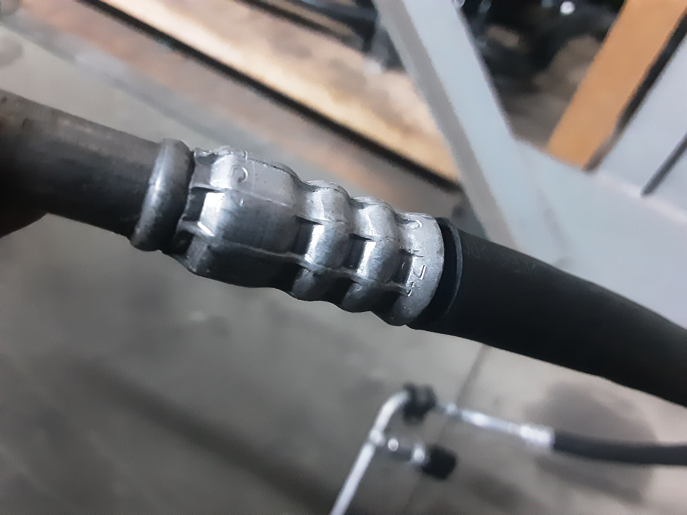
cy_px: 258
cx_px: 344
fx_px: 536
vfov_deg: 51.4
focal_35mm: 27
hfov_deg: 65.3
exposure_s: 1/20
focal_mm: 2.91
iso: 640
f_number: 1.9
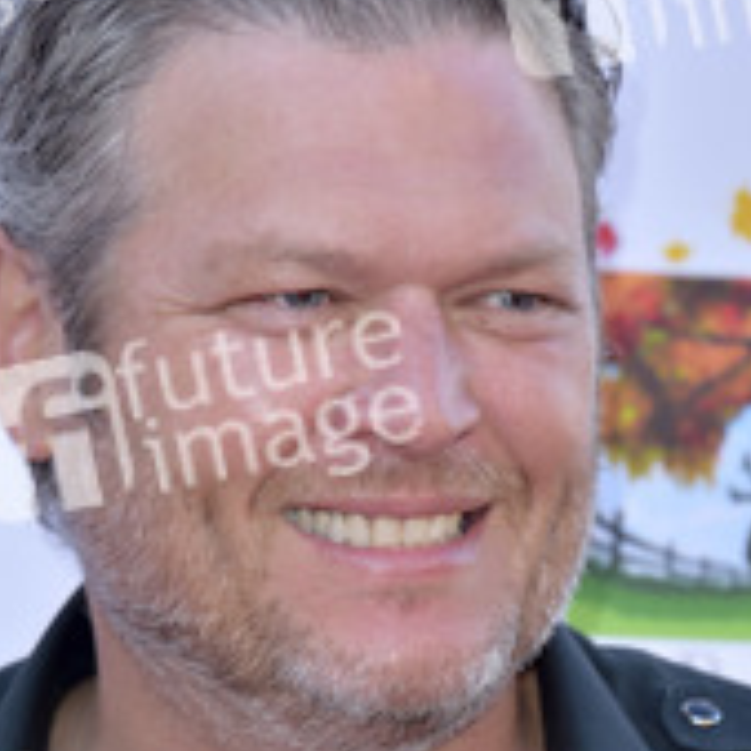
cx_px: 322
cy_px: 640
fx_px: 12371
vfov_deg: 3.5
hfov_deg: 3.5
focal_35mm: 504
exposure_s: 1/250
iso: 250
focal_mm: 250
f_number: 7.1
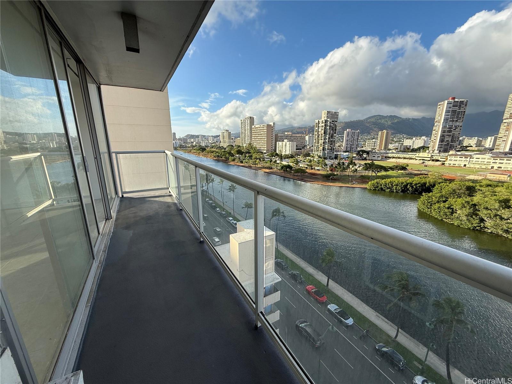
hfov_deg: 102.1
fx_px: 207
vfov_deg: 85.7
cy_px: 192
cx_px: 256
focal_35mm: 14
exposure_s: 1/876
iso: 50
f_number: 2.2
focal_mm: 2.22
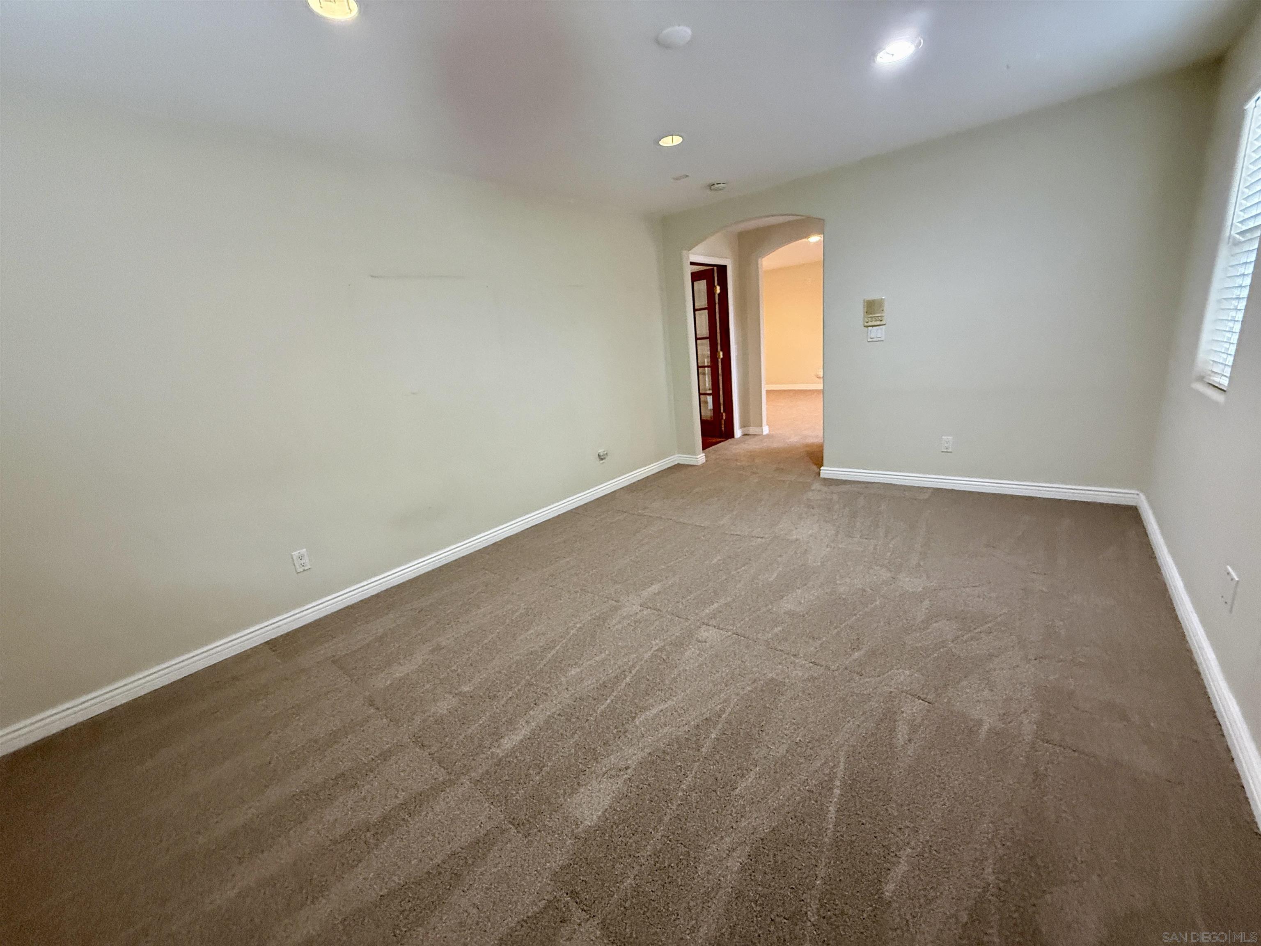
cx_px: 630
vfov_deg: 85.7
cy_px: 473
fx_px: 510
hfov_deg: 102.1
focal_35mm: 14
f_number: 2.2
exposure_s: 1/60
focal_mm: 2.22
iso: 500
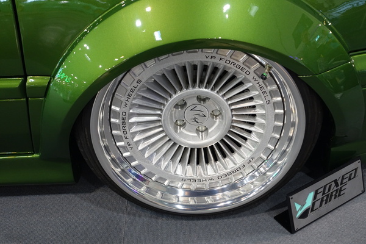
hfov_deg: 41.9
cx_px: 183
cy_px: 122
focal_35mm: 47
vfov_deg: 28.6
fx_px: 478
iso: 500
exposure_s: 1/50
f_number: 2.8
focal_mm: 17.27
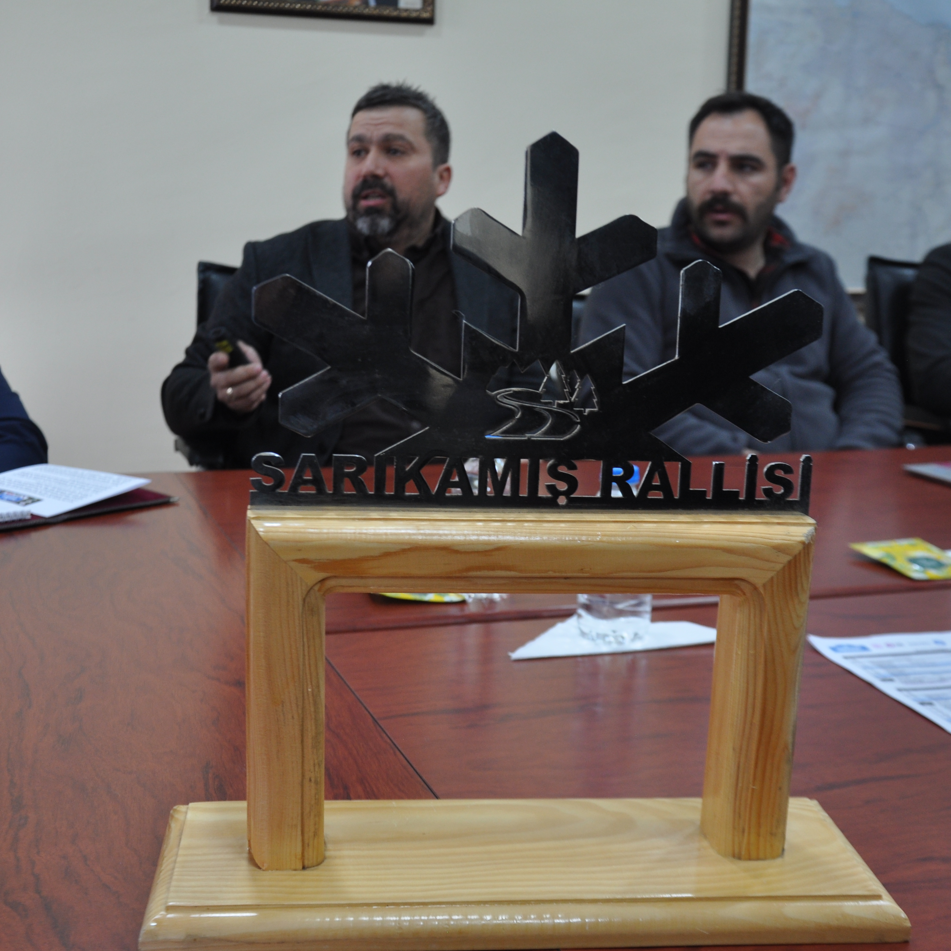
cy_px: 477
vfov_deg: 36.1
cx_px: 488
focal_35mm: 47
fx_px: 1461
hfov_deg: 36.1
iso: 400
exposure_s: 1/40
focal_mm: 24
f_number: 3.8
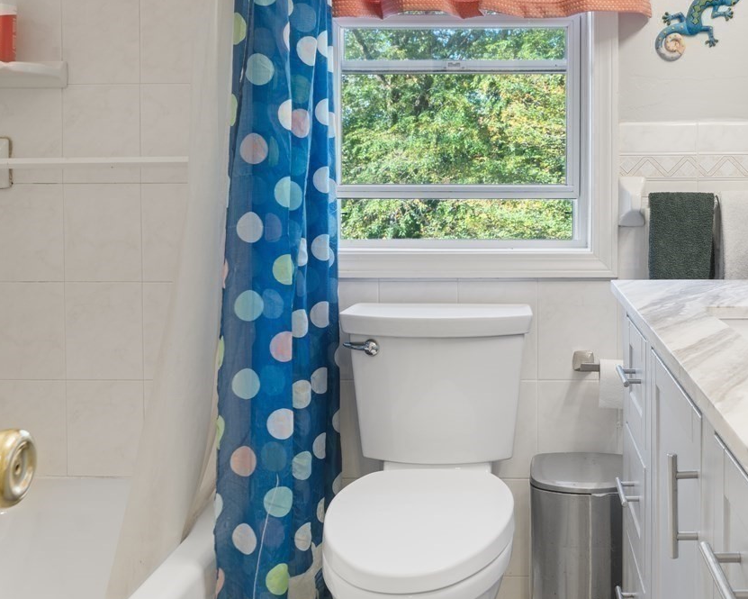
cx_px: 527
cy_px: 215
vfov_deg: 39.8
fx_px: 819
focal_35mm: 37
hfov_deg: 47.8
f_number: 8
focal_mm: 16
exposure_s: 2
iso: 200
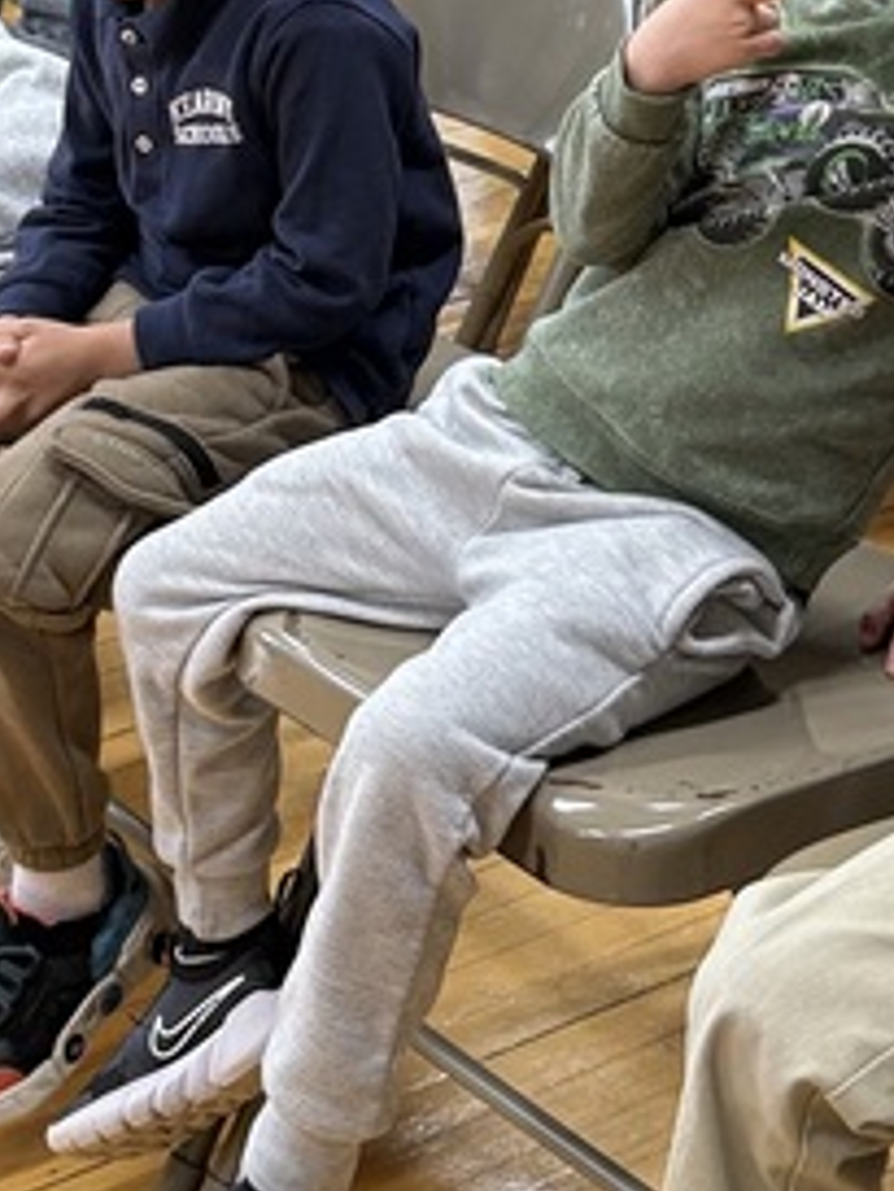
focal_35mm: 90
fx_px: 3097
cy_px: -253
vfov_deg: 20.3
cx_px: 624
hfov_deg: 16.4
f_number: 1.78
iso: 160
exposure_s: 1/60
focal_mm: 6.76
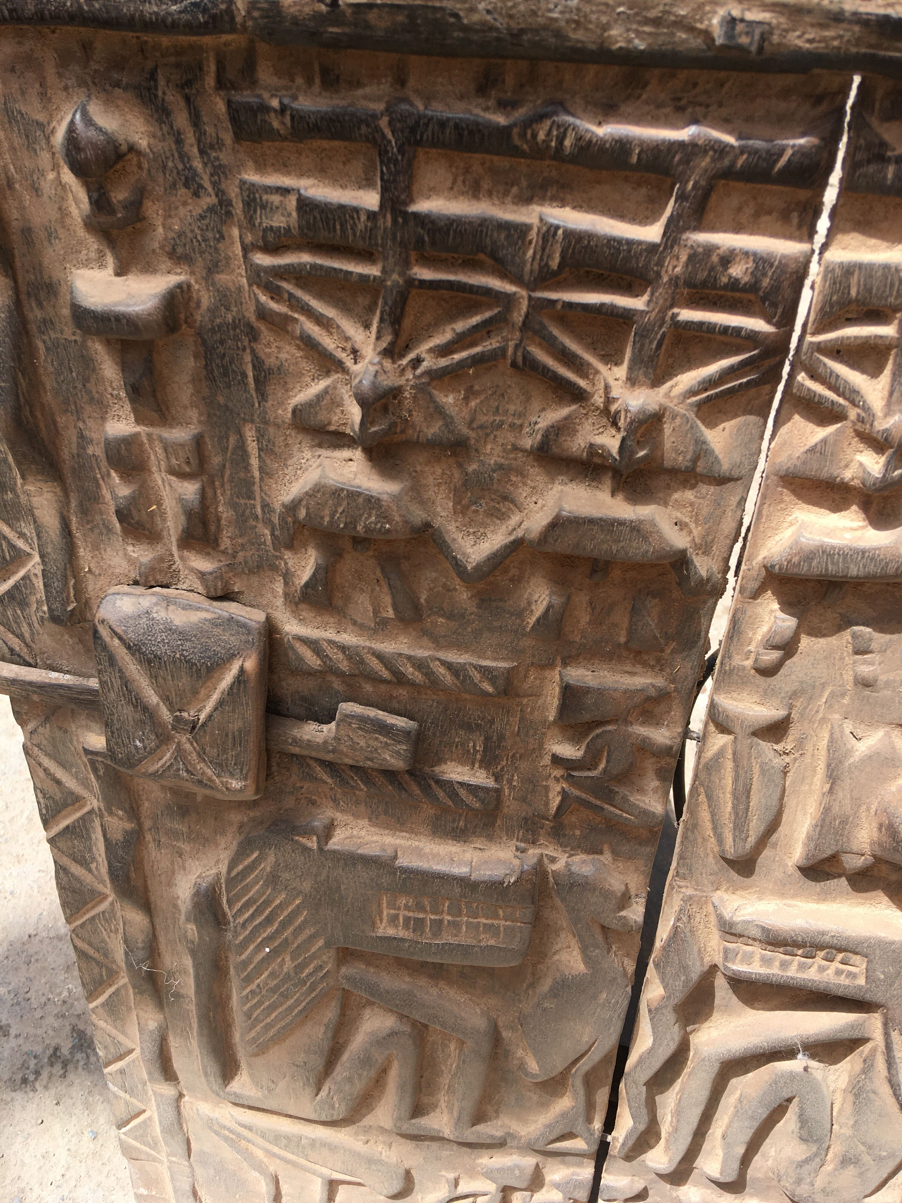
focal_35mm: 29
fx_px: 1008
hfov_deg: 48.2
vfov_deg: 61.7
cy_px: 602
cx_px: 451
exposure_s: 1/458
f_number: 2.2
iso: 25
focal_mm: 4.15
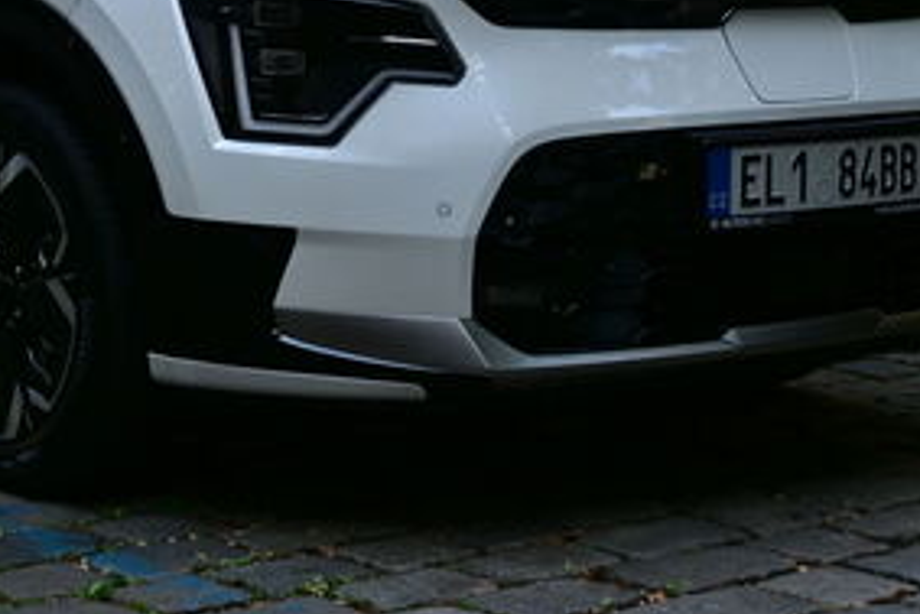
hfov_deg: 19.1
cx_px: 156
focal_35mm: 106
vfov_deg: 12.8
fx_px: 2701
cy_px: -11
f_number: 5.6
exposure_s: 1/125
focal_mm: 32.5
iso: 100
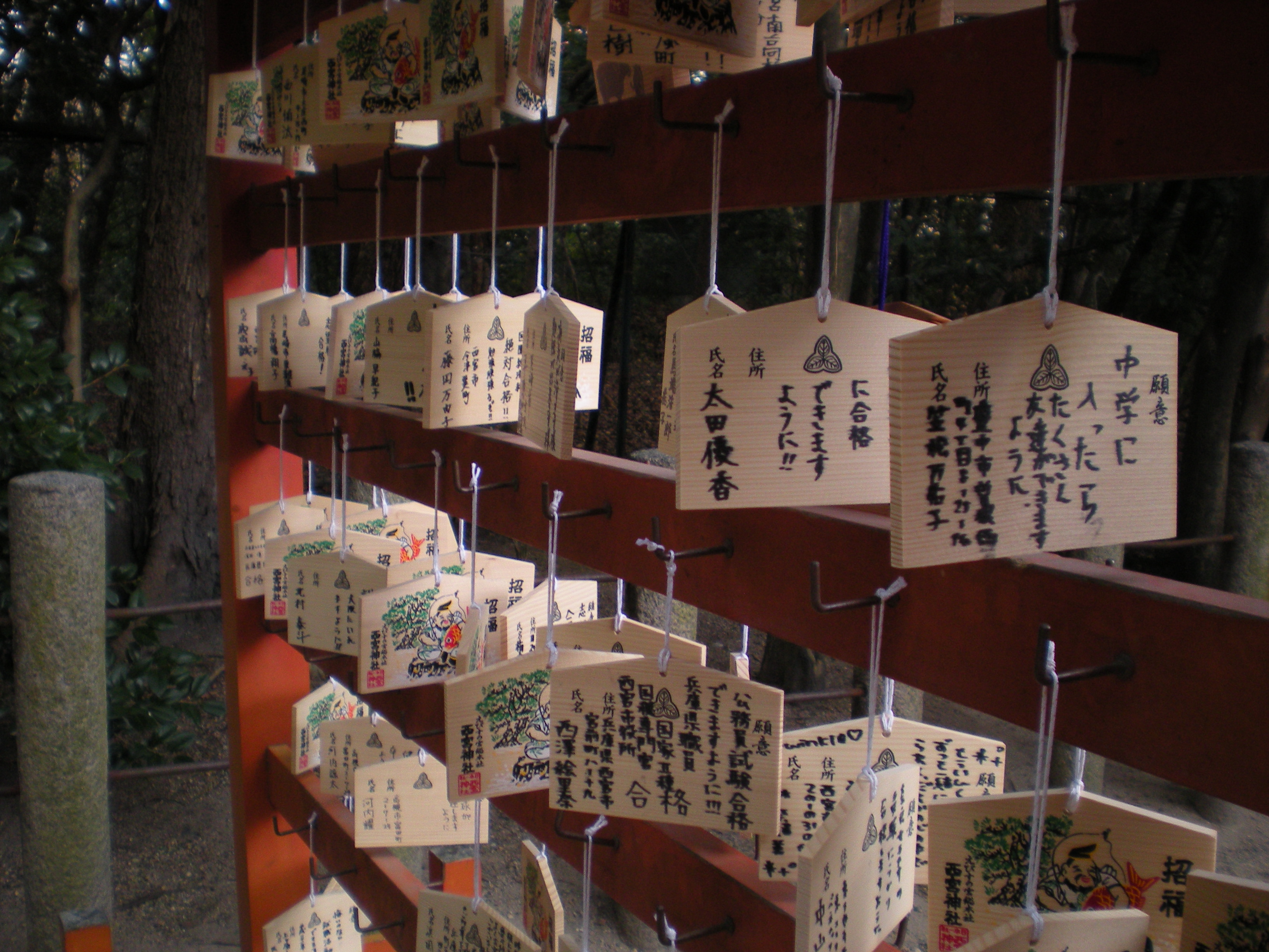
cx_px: 634
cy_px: 476
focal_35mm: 38
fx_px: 1393
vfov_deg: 37.7
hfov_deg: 49.0
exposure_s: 1/60.2
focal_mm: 6.3
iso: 120
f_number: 3.1
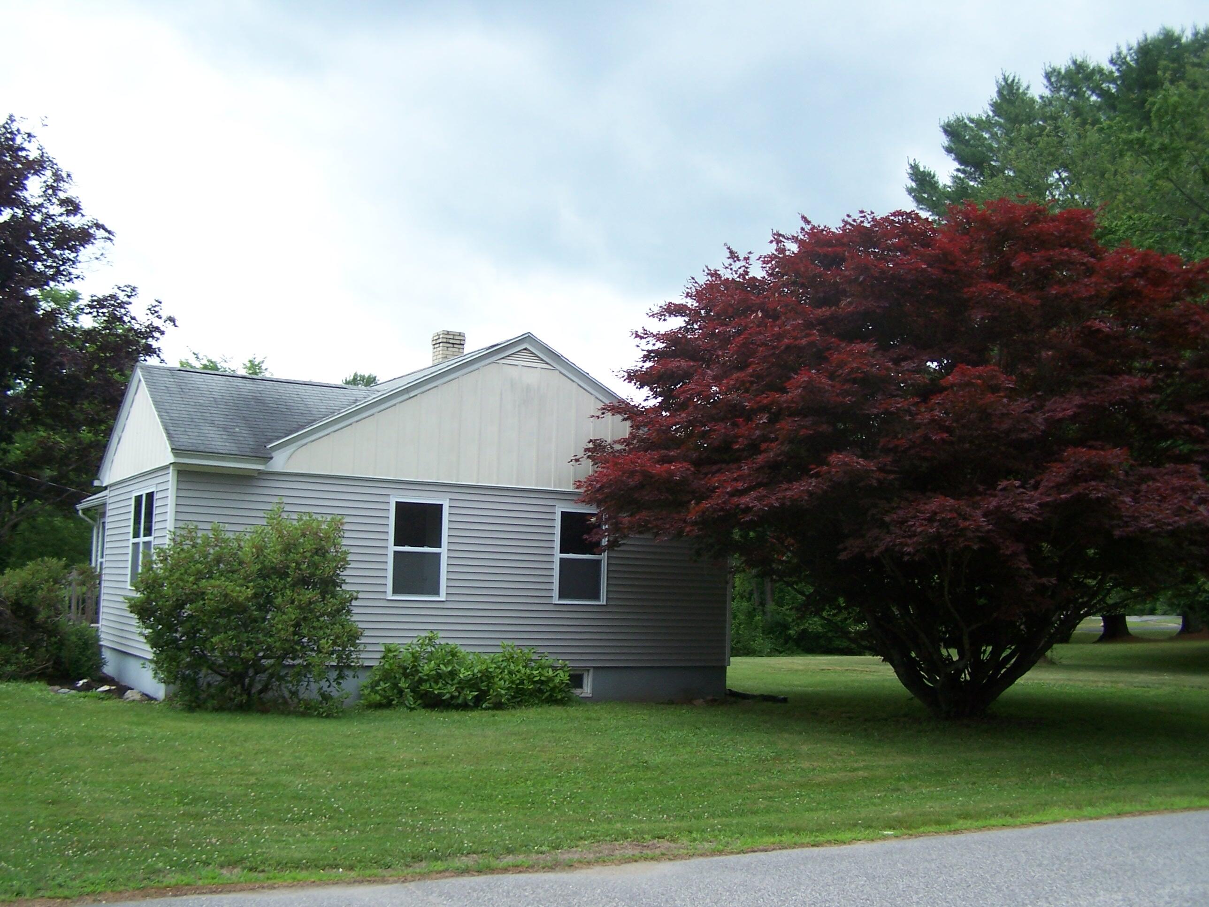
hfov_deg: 49.0
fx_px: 1327
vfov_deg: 37.7
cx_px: 604
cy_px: 454
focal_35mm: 38
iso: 80
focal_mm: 6.3
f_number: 2.8
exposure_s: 1/500
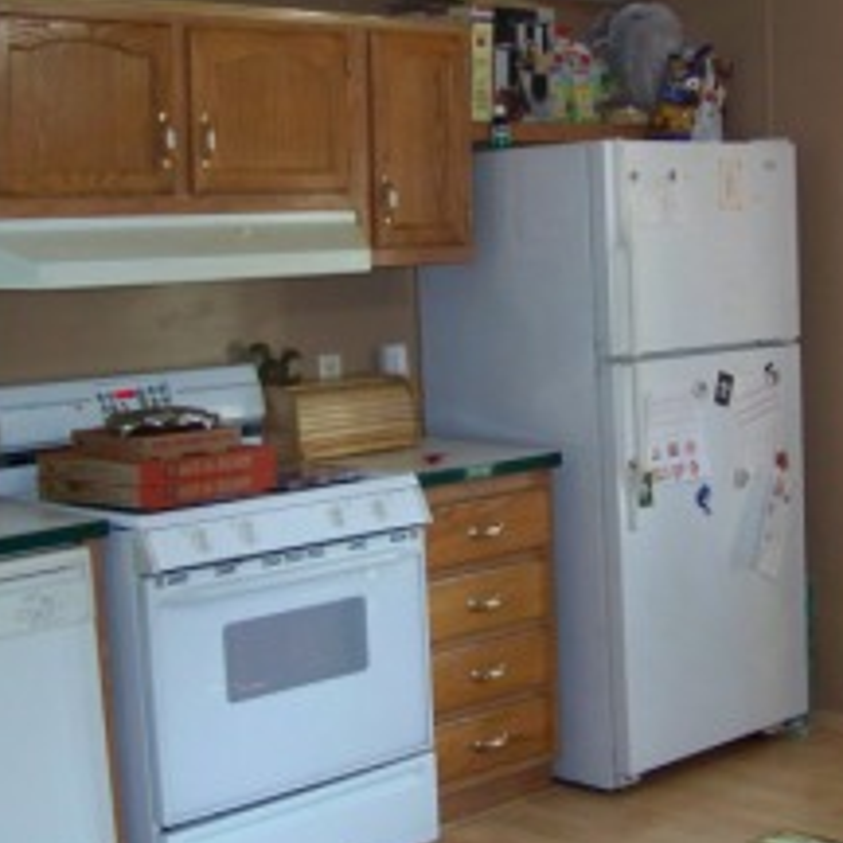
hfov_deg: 25.7
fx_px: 1818
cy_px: 461
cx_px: 652
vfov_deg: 26.1
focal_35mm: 66
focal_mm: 5.85
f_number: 2.8
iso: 200
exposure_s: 1/30
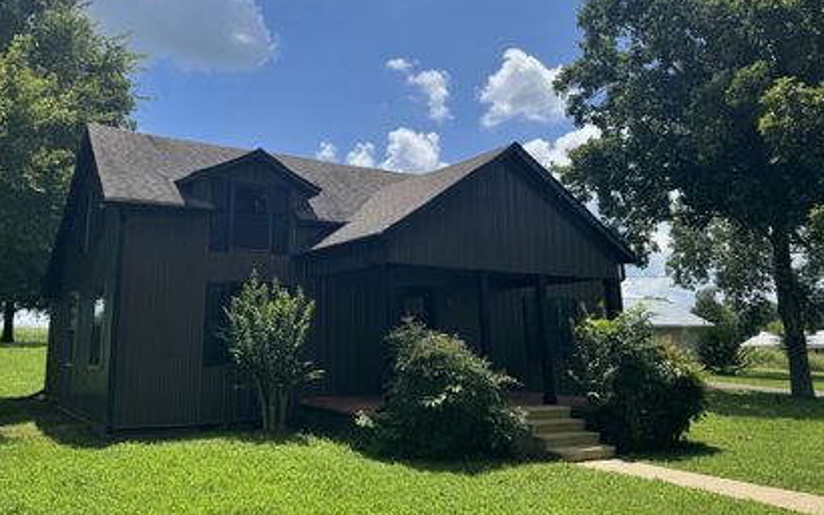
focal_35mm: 31
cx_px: 352
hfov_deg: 61.0
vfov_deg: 40.2
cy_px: 188
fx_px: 696
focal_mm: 6.76
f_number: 1.78
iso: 80
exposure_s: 1/5814
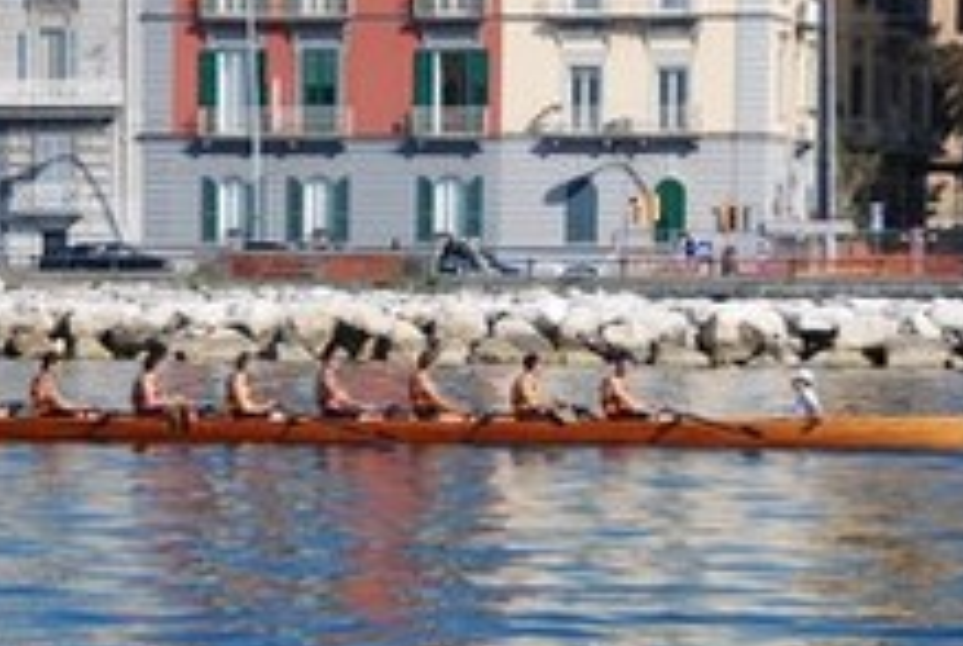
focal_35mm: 245
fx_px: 6567
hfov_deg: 8.4
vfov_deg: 5.6
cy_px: 277
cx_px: 257
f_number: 5.6
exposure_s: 1/500
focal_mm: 90
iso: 100
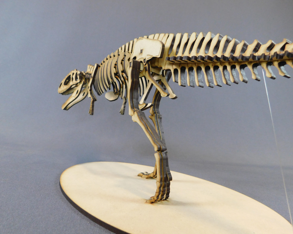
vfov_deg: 58.8
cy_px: 117
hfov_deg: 70.3
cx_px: 146
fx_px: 208
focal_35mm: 24
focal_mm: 4
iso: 400
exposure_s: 1/15
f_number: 3
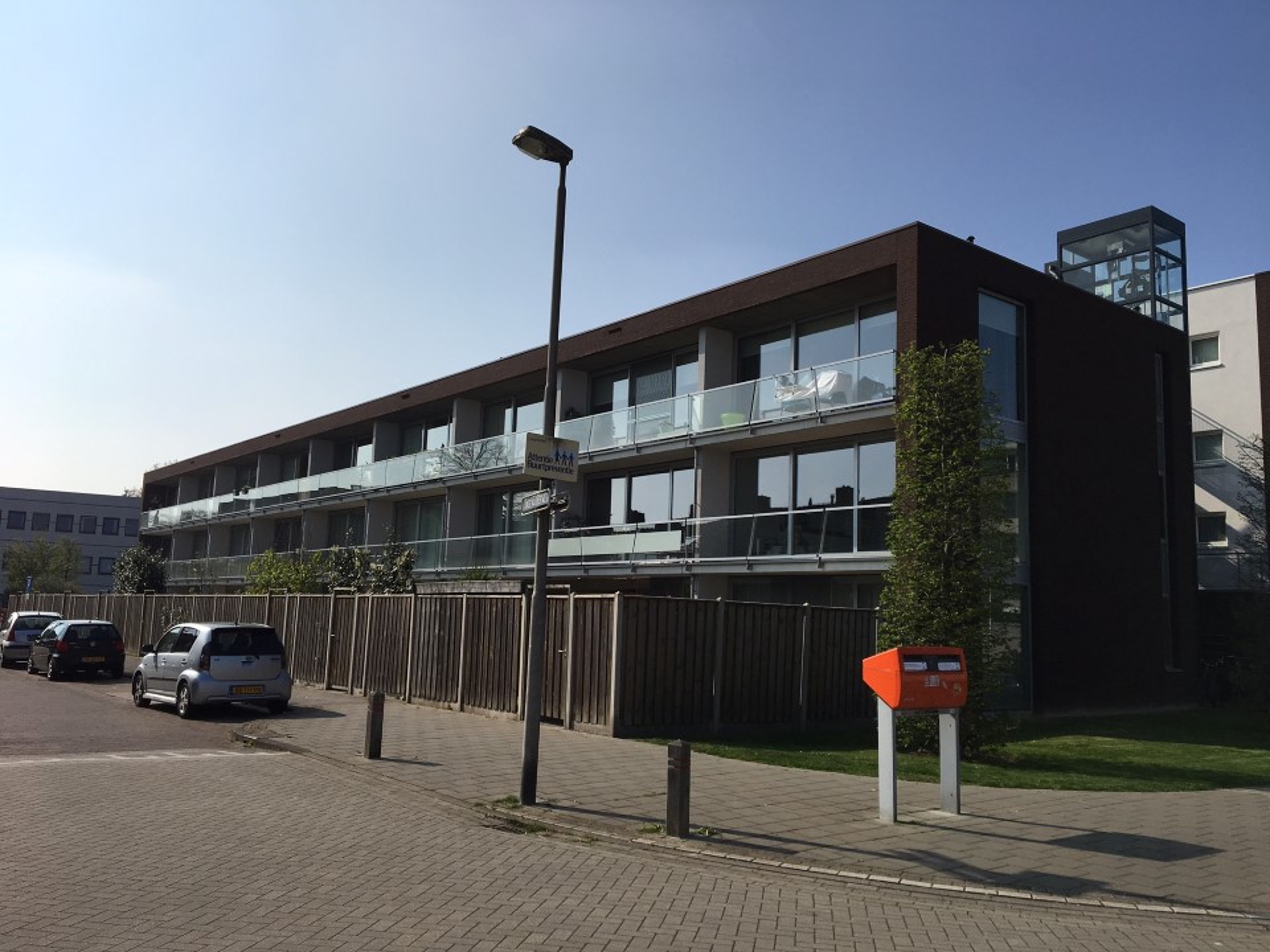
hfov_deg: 61.7
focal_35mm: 29
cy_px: 476
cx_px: 635
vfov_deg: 48.2
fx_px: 1064
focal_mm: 4.15
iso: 25
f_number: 2.2
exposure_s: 1/3663
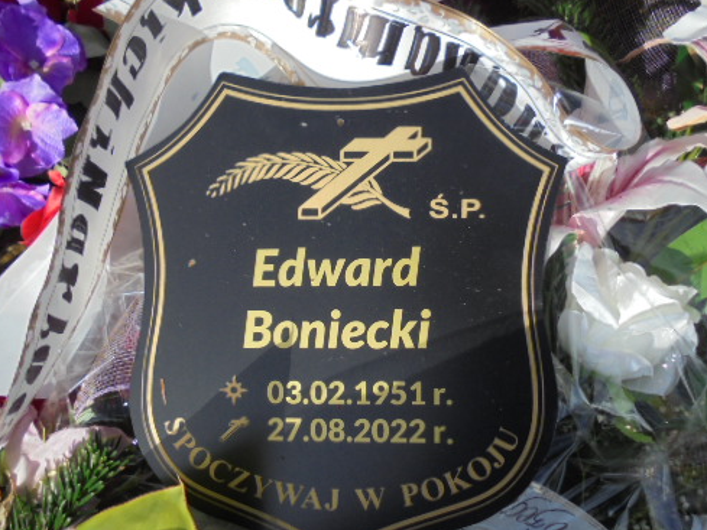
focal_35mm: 34
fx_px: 695
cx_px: 356
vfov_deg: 41.8
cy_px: 293
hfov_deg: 53.9
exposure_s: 1/125
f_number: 11.5
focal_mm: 4.6
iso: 100
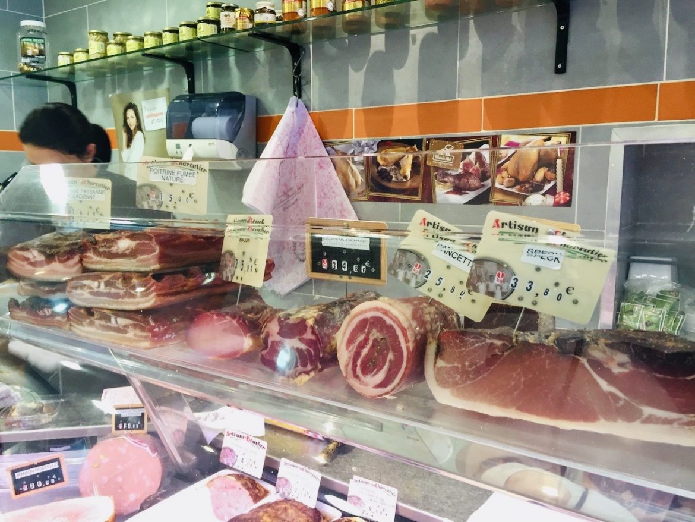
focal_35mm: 29
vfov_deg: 48.2
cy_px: 261
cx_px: 348
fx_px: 582
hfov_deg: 61.6
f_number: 2.2
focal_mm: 4.15
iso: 100
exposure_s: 1/33
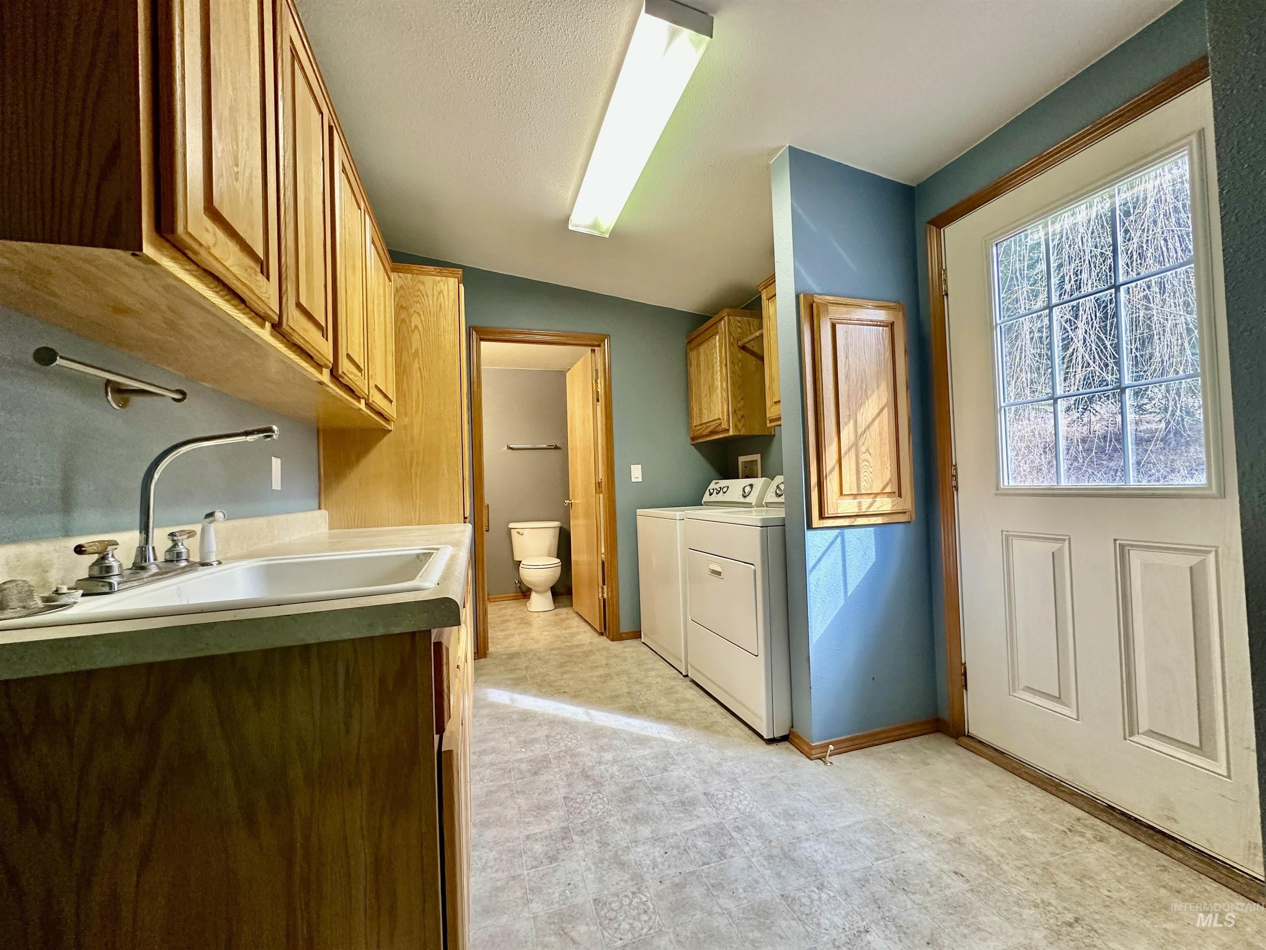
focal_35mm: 14
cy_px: 475
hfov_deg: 102.1
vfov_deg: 85.7
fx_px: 512
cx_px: 633
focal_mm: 2.22
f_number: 2.2
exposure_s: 1/121
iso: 250
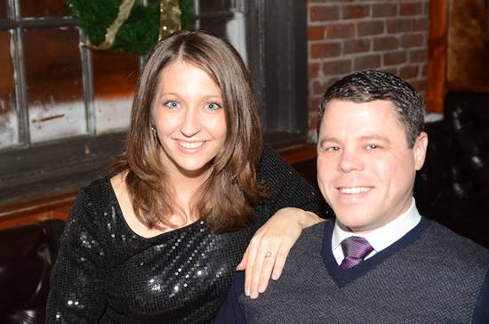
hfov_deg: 30.6
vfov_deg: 20.5
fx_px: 894
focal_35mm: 66
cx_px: 244
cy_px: 162
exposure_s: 1/40
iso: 1250
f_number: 3.5
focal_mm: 44
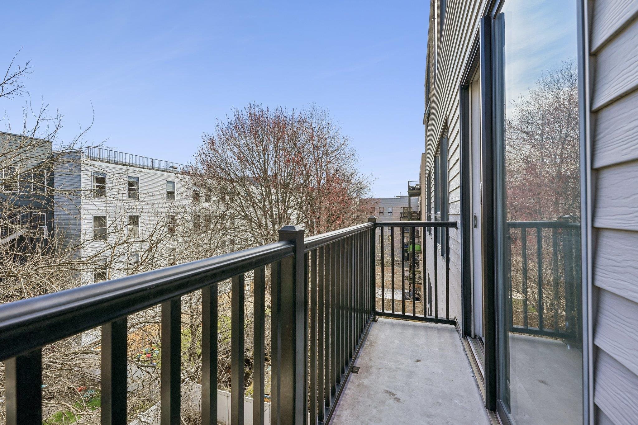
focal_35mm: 14
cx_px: 319
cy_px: 212
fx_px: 248
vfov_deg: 81.2
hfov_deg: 104.3
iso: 160
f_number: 8
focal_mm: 14
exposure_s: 1/400
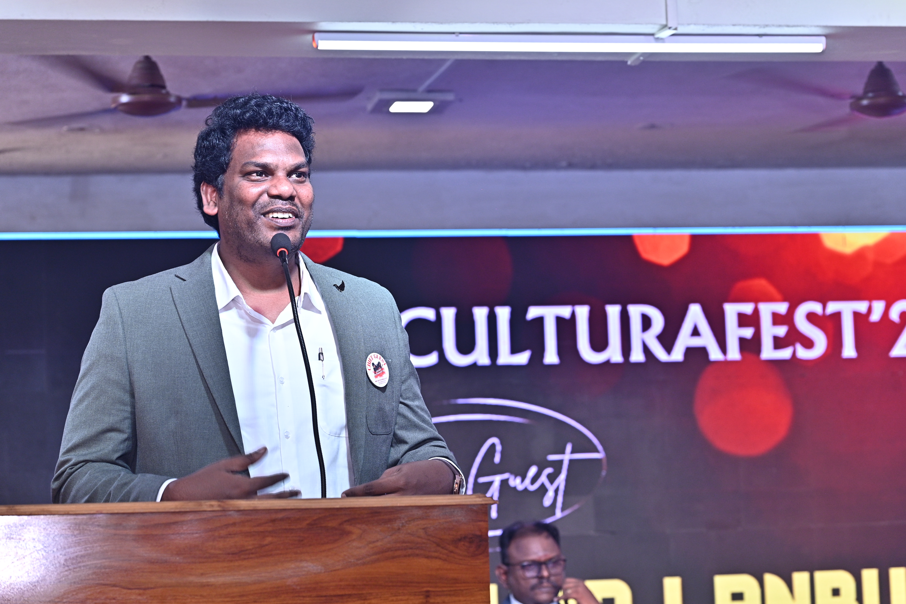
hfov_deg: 23.6
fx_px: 2164
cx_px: 453
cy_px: 302
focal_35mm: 86
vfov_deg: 15.9
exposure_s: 1/125
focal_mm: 86
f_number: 5.6
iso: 500
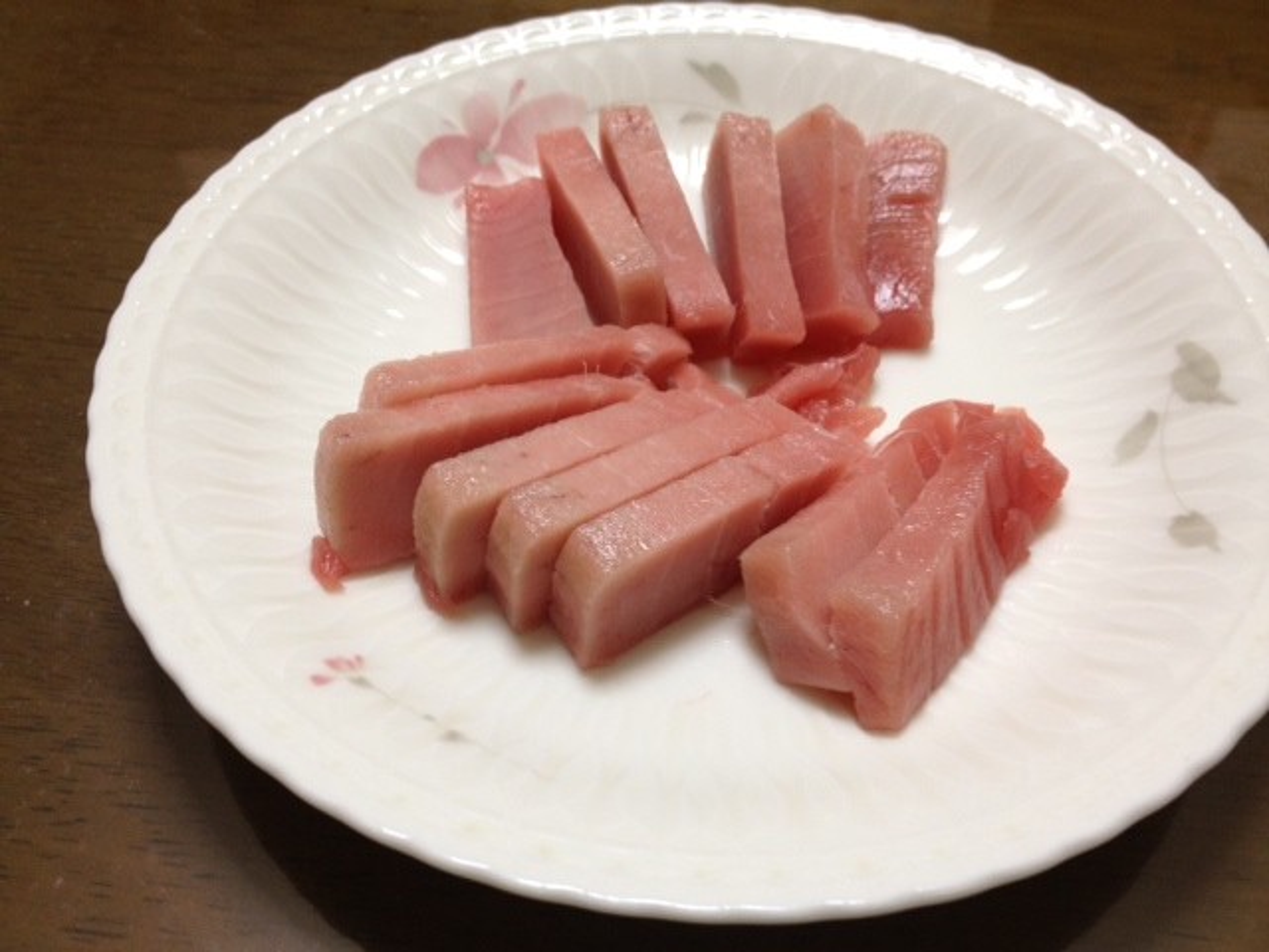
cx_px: 634
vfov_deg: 40.7
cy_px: 476
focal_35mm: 35
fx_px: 1283
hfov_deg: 52.6
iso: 80
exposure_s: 1/20
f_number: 2.4
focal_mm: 4.28
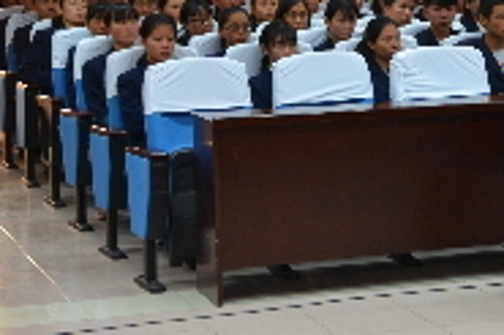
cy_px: -12
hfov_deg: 14.5
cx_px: 700
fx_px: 1874
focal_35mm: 134
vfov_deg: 10.1
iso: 400
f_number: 4.2
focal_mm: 45
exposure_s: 1/30
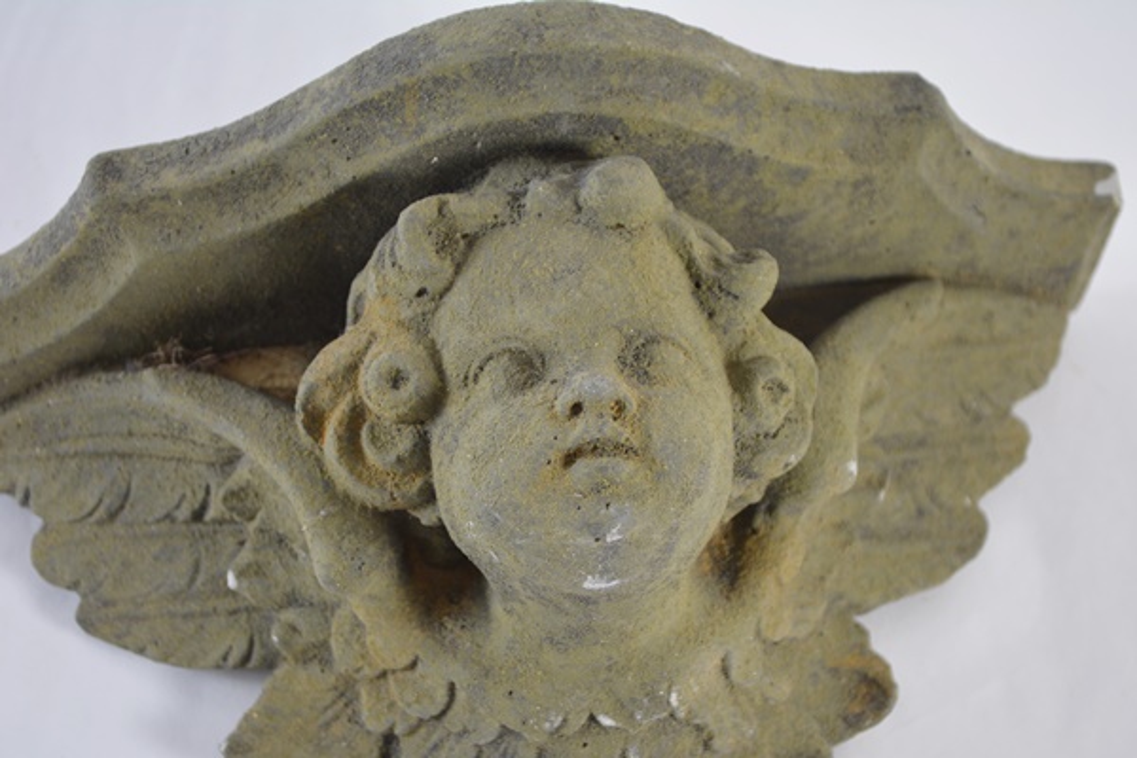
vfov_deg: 16.6
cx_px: 568
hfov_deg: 24.6
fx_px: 2605
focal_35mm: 82
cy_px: 379
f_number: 5.6
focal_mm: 55
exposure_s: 1/40
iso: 800
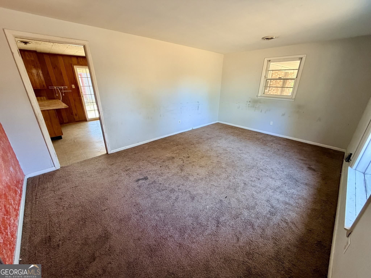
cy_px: 139
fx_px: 150
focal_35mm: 14
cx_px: 186
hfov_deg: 102.1
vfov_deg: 85.7
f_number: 2.2
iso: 320
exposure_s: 1/71
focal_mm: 2.22
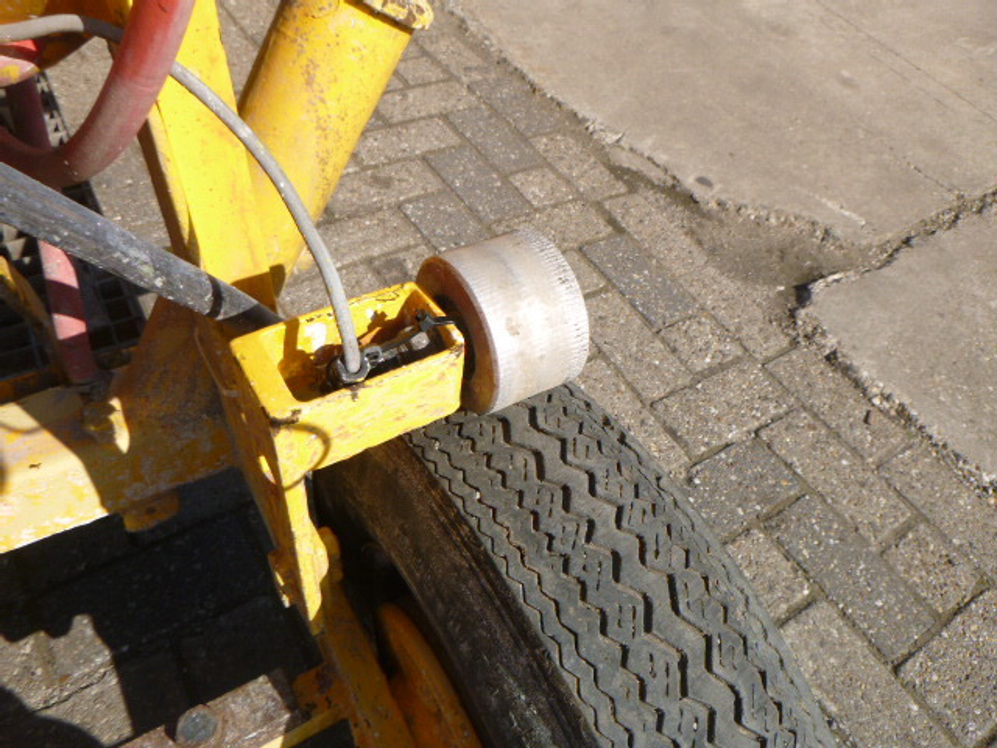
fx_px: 720
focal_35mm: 25
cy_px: 374
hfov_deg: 69.4
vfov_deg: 54.9
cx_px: 498
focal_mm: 4.5
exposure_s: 1/400
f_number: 3.9
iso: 100
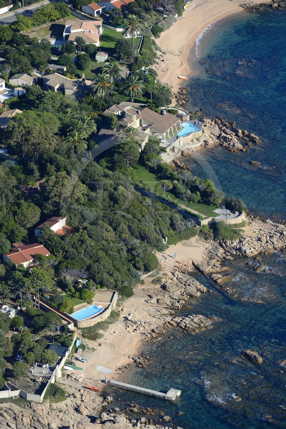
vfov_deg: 10.3
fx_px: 2386
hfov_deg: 6.9
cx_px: 143
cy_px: 214
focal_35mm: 200
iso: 400
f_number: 9
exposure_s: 1/800
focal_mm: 200
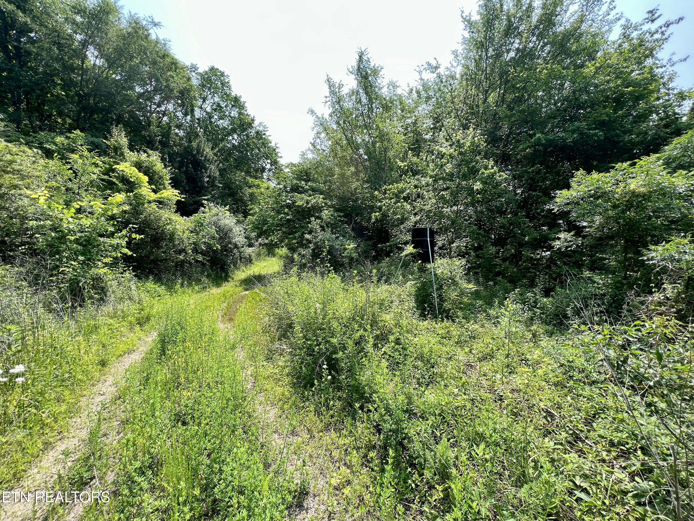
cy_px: 260
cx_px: 347
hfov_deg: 106.2
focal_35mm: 13
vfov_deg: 89.9
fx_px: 261
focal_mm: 1.57
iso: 32
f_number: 1.8
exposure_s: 1/421
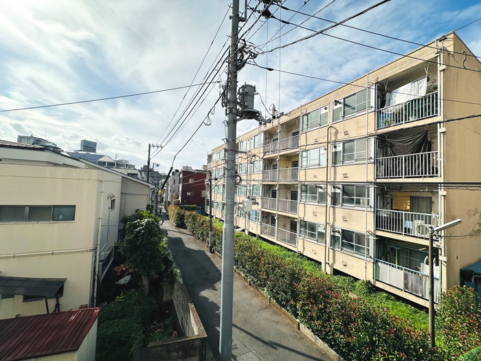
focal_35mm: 14
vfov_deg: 85.7
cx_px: 240
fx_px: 195
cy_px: 180
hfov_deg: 102.1
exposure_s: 1/3205
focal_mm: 2.22
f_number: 2.2
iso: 40
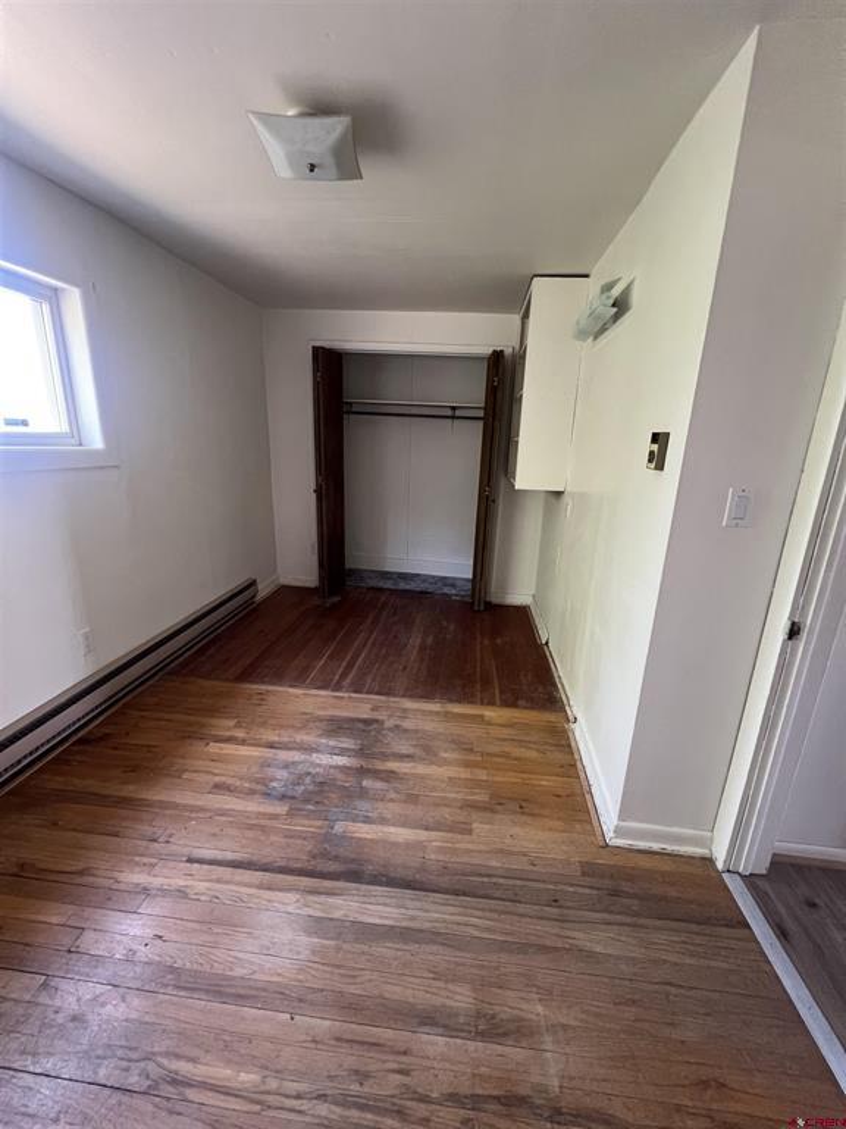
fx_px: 424
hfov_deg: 89.9
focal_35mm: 13
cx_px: 423
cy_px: 564
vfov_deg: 106.2
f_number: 1.8
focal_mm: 1.57
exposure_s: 1/60
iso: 400
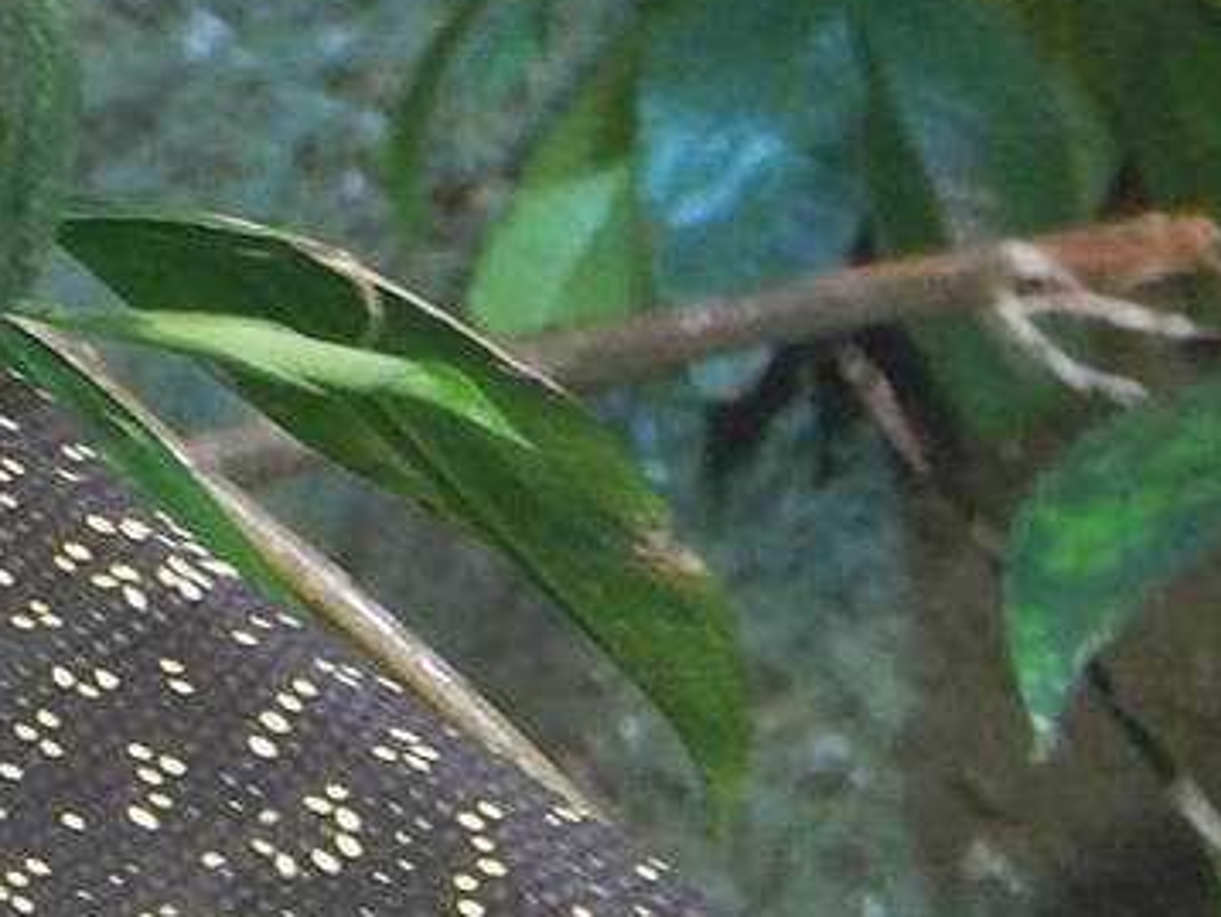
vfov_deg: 3.5
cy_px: -842
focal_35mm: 420
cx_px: -931
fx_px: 14824
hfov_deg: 4.7
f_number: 4.4
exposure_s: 1/20
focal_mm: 16.6
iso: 400
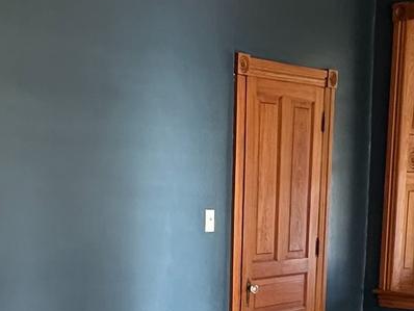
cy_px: 366
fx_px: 862
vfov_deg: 19.4
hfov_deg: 26.9
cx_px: 149
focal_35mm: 72
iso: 250
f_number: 2.2
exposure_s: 1/60
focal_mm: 2.22
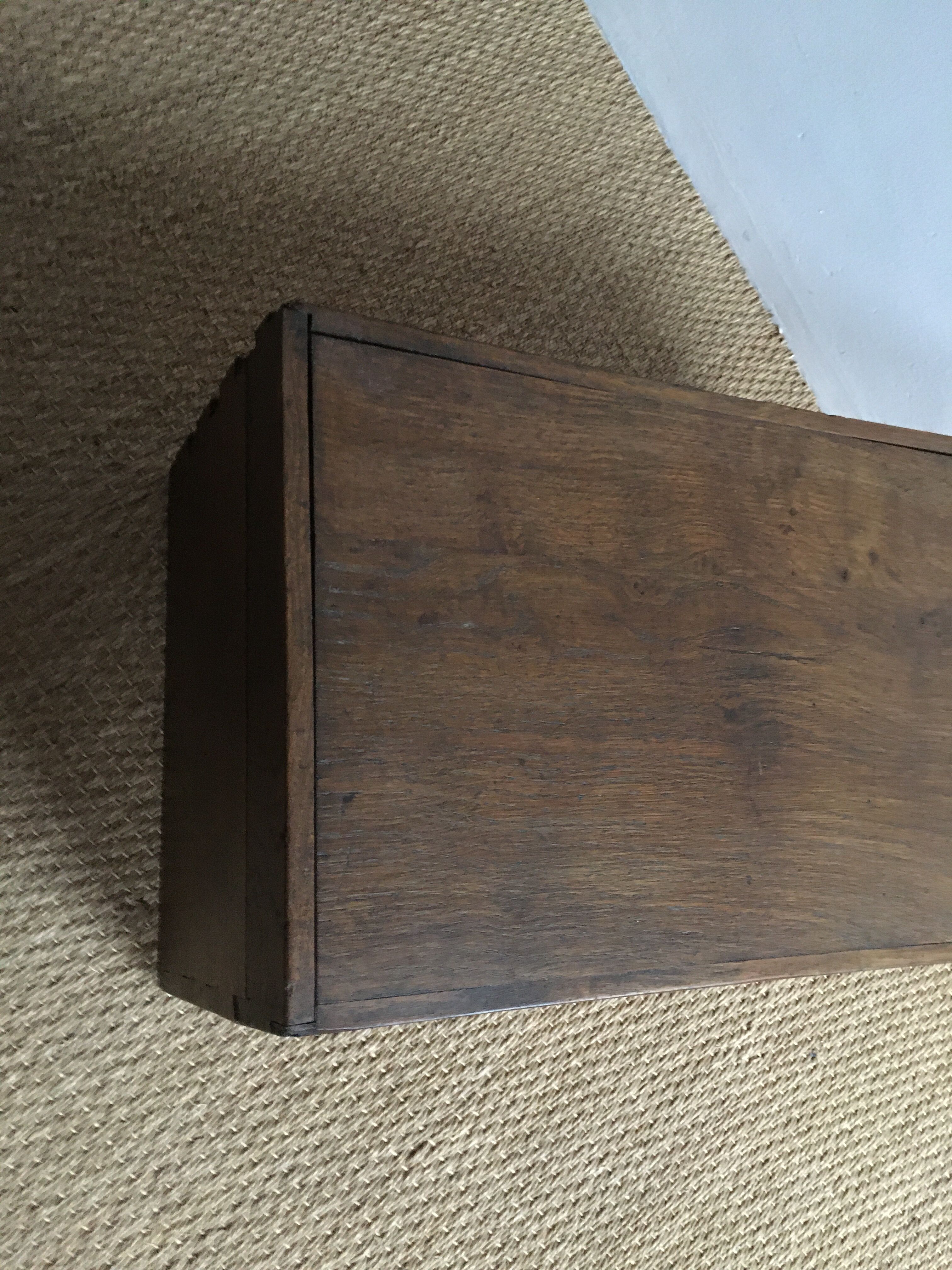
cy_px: 635
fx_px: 1063
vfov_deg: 61.7
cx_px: 476
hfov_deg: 48.2
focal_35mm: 29
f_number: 2.2
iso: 500
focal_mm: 4.15
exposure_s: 1/17
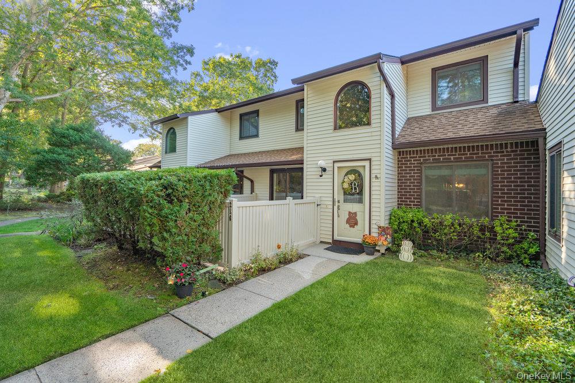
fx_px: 256
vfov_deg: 73.8
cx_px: 288
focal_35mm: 16
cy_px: 192
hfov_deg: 96.7
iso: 250
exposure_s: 1/200
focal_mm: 16
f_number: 5.6
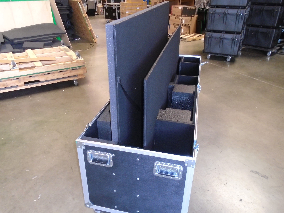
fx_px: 230
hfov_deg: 63.4
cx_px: 140
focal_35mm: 28
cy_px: 109
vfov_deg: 49.7
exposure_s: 1/40
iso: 320
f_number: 3.2
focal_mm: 4.6
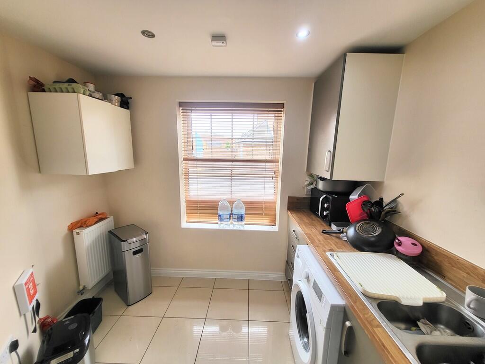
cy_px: 182
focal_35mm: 13
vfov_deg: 89.9
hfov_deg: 106.2
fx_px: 182
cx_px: 242
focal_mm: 1.74
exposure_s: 1/50
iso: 40
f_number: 2.2
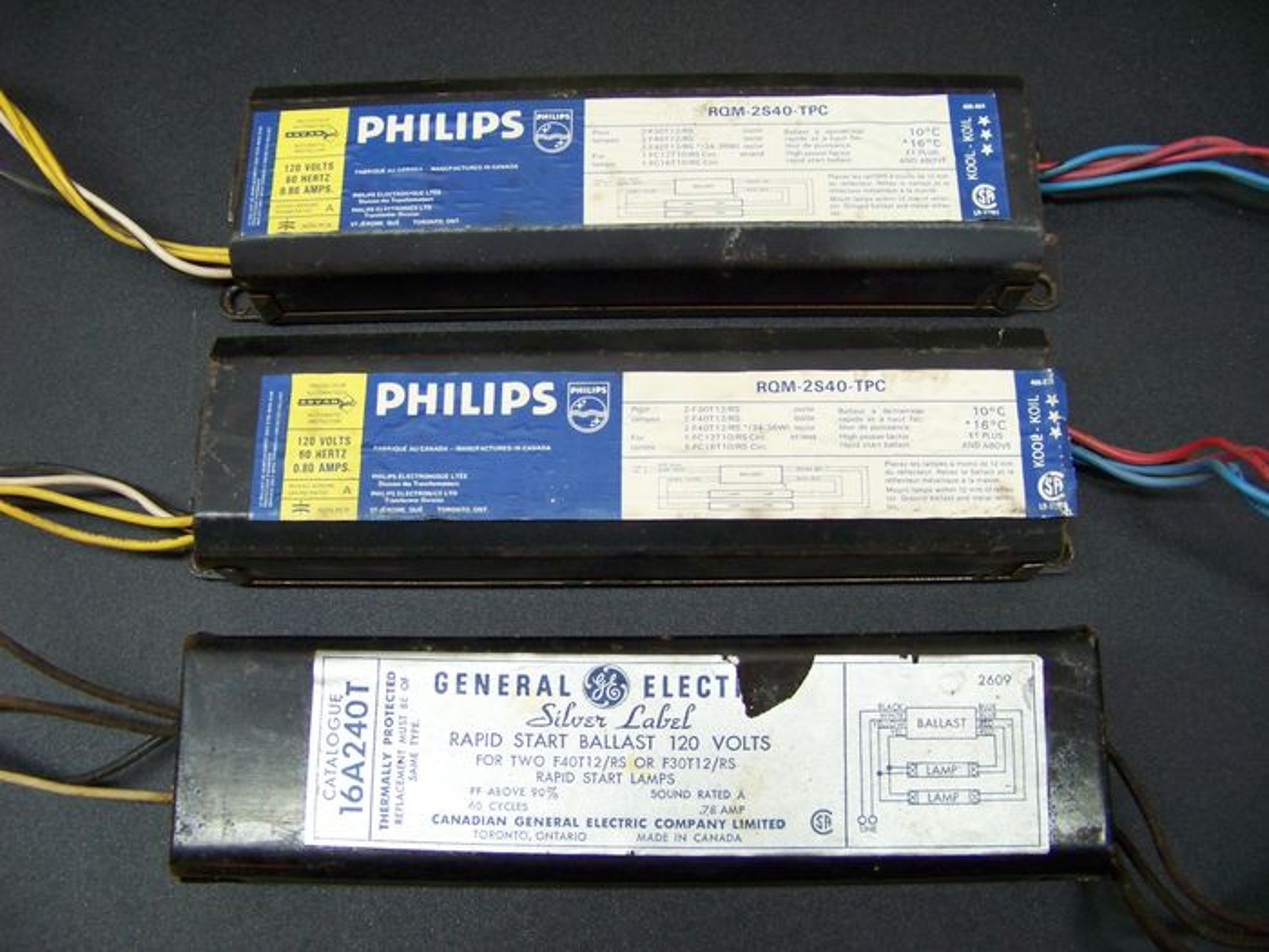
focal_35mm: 36
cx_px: 634
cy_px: 476
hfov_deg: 51.4
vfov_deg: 39.7
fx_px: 1320
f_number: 2.8
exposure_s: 1/30
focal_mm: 5.85
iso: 227
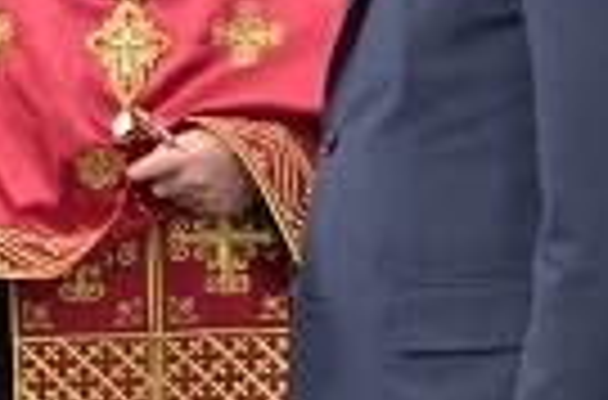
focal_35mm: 301
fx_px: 5066
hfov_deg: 6.5
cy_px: 198
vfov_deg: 4.5
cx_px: -869
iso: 100
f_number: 5.6
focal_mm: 30
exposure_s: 1/250
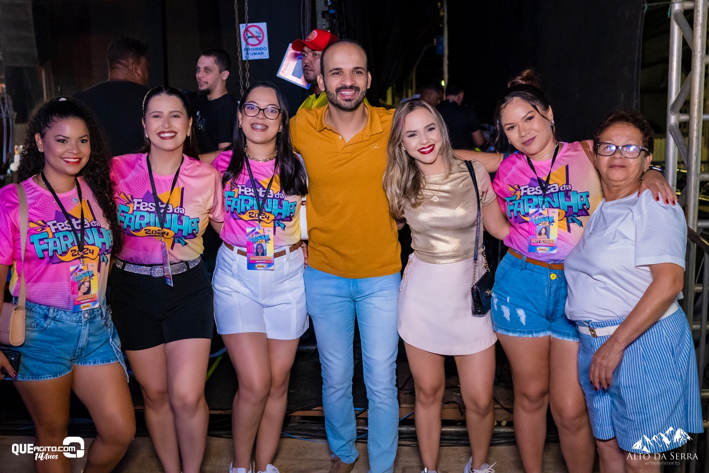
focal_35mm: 36
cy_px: 236
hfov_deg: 53.1
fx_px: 709
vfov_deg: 36.9
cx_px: 354
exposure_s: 1/320
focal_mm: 24
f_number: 2.2
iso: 2500
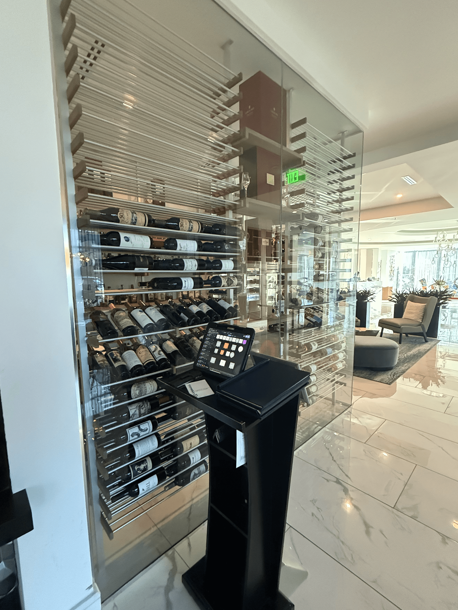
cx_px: 223
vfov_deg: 94.5
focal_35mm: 16
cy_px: 311
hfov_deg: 78.1
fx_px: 282
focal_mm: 2.22
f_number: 2.2
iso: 1250
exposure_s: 1/60
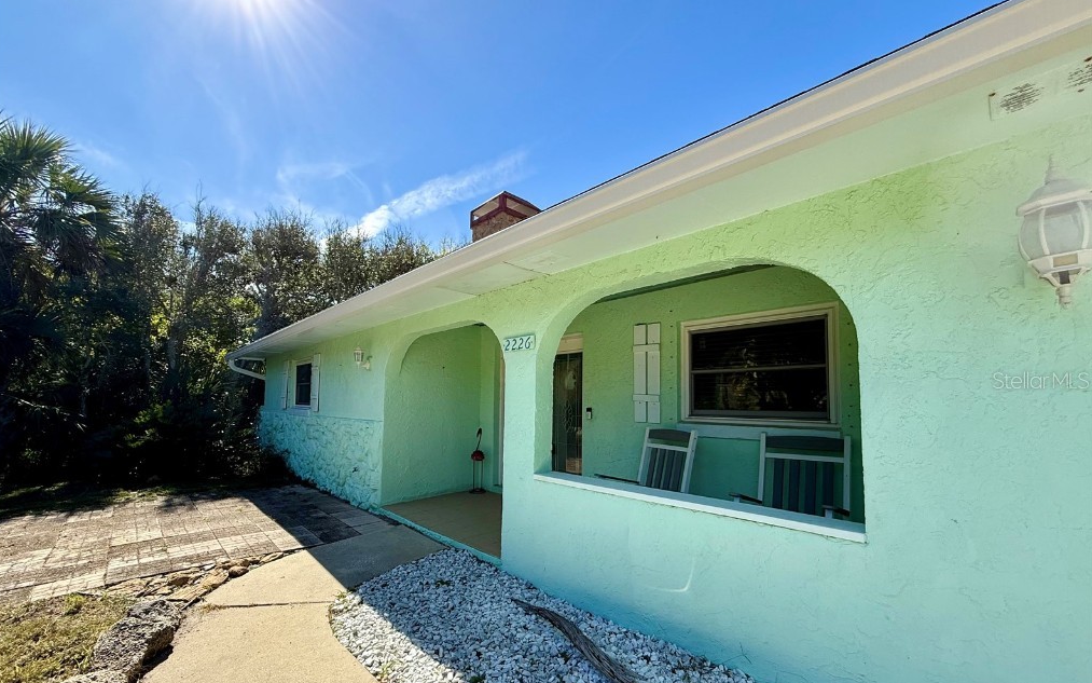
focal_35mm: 15
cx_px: 542
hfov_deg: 101.5
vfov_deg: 74.5
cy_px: 380
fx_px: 446
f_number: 2.2
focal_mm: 2.22
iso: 64
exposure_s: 1/1125
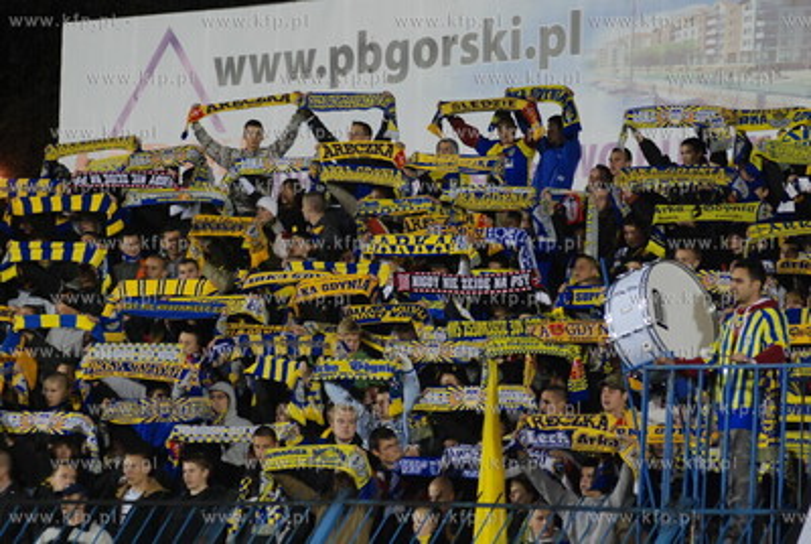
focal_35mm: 202
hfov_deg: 10.1
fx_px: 4569
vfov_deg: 6.8
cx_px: 406
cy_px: 272
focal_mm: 135
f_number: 2.8
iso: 1000
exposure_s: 1/100
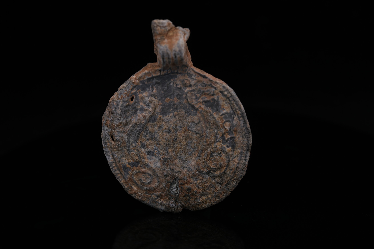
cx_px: 179
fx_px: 499
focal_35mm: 48
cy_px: 129
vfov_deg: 28.1
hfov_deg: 41.1
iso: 160
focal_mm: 30
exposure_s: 1/180
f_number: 6.4
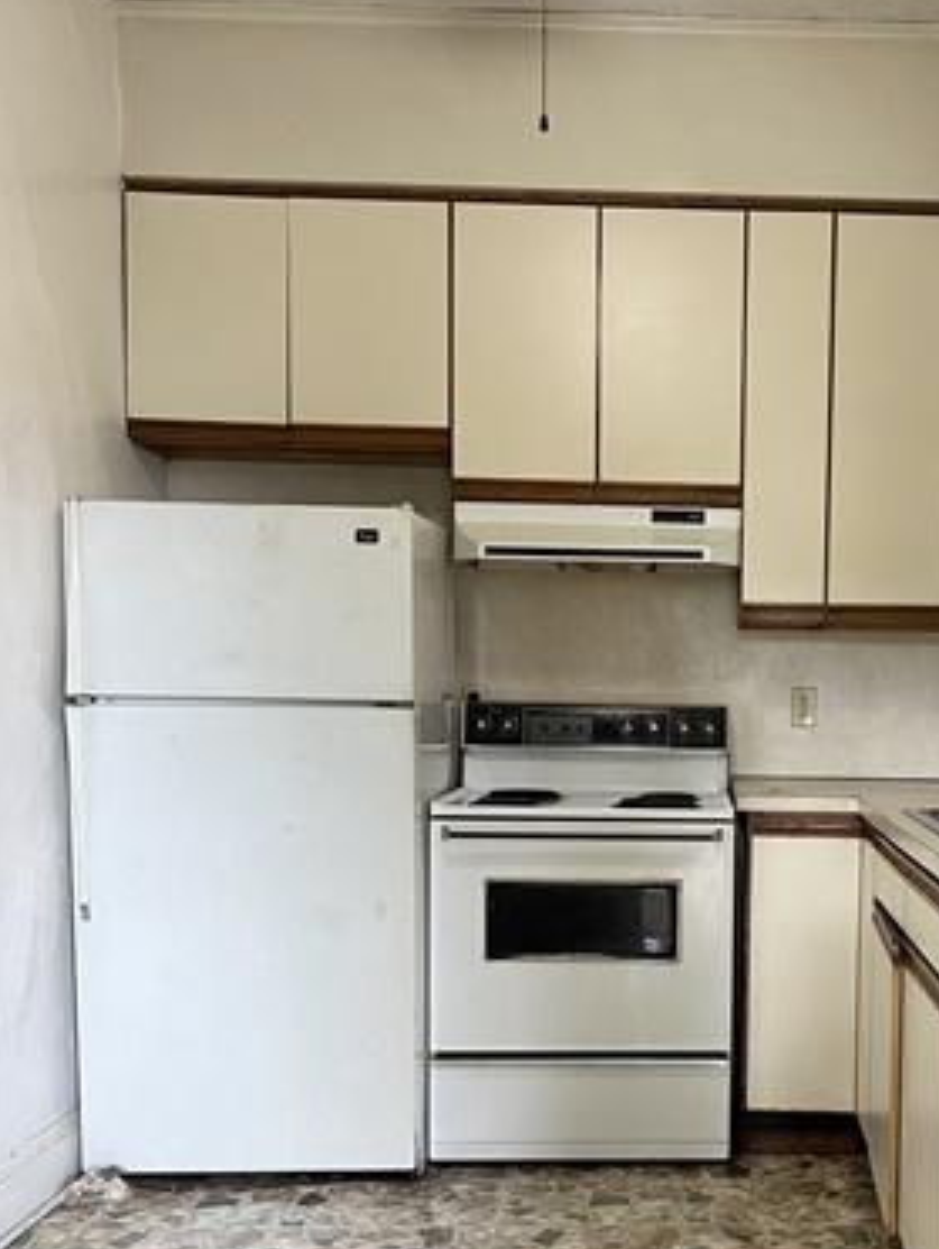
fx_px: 1516
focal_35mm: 42
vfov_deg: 44.3
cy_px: 801
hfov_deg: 33.5
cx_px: 740
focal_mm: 5.7
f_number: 1.5
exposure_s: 1/60
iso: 125
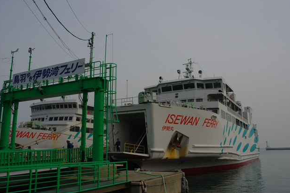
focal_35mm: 31
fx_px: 250
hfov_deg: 60.3
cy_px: 98
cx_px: 147
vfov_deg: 42.3
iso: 100
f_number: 14
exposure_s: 1/30
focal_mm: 20
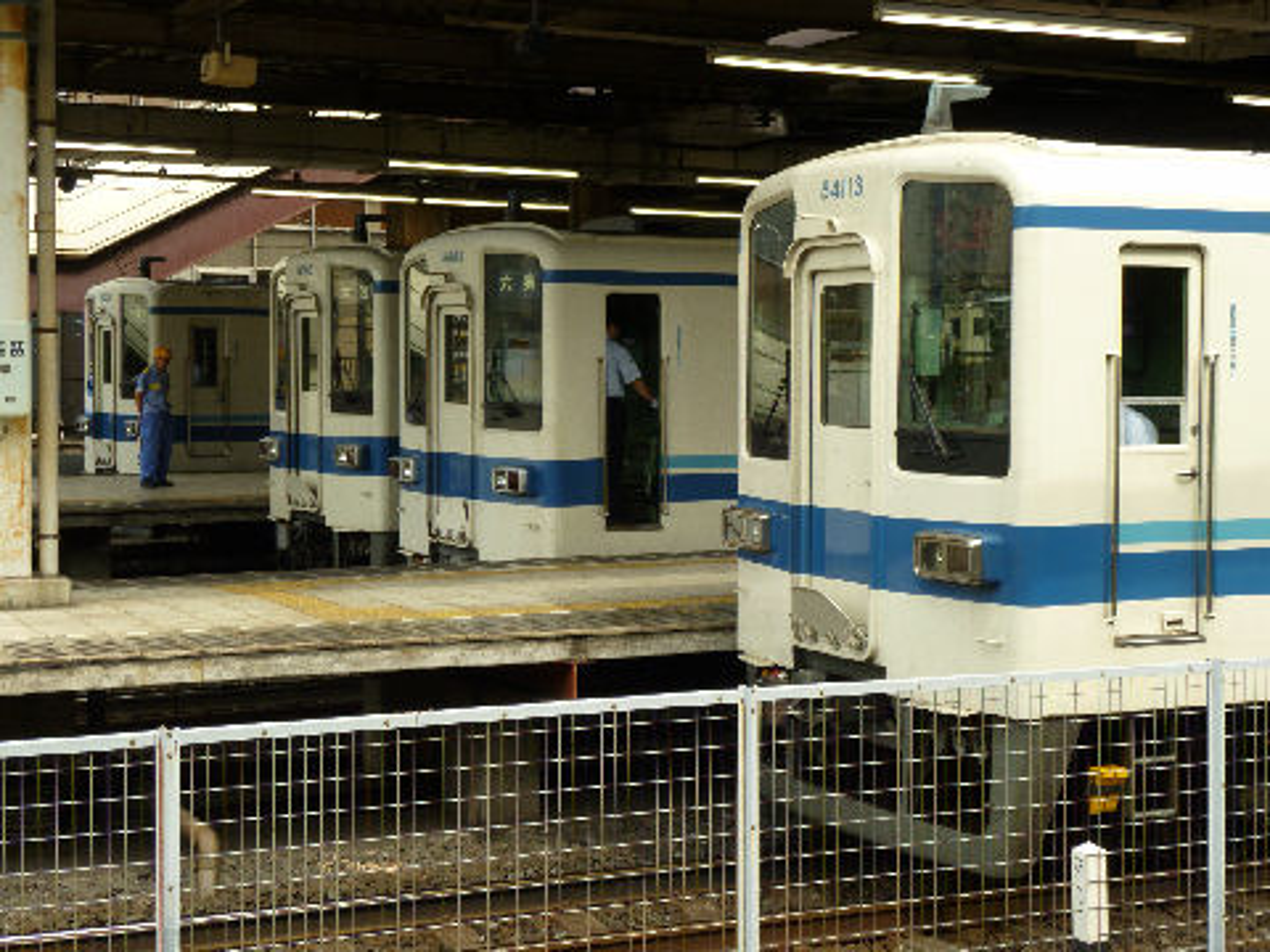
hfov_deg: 31.7
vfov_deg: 24.0
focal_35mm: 61
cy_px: 476
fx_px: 2238
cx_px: 635
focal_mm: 11
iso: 80
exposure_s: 1/100
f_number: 4.7
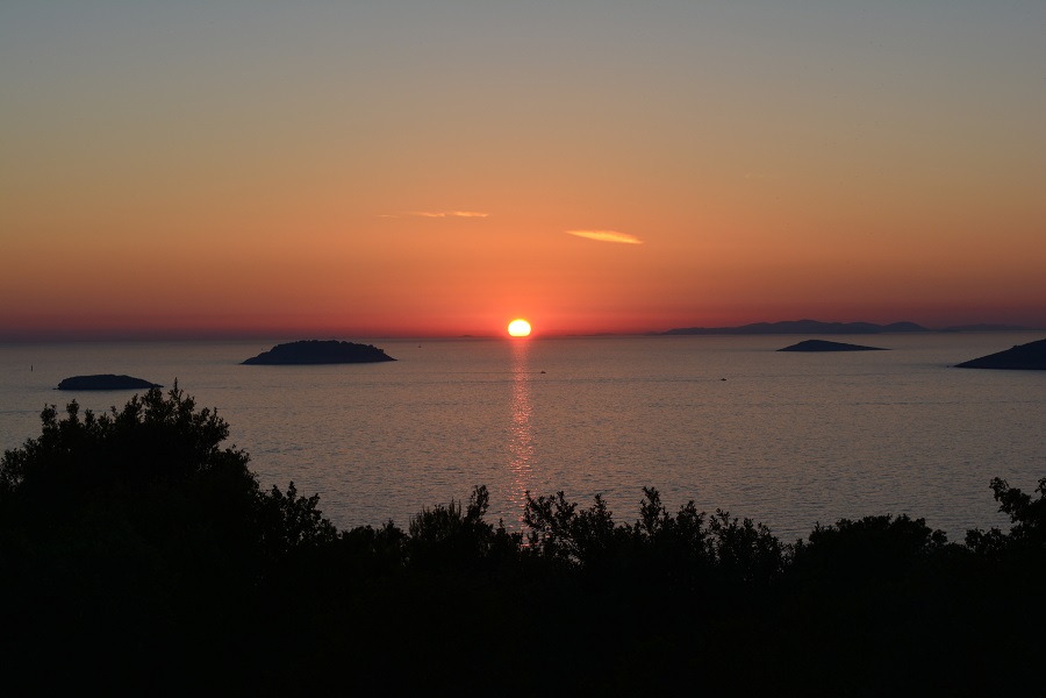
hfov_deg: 24.6
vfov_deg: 16.6
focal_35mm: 82
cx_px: 523
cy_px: 349
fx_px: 2397
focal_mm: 55
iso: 180
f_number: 11
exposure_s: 1/125
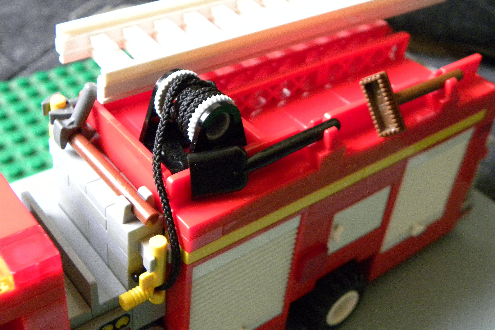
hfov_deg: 41.1
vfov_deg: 28.1
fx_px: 660
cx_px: 247
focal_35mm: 48
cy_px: 151
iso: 400
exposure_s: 1/66.4
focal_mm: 8.2
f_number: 3.2
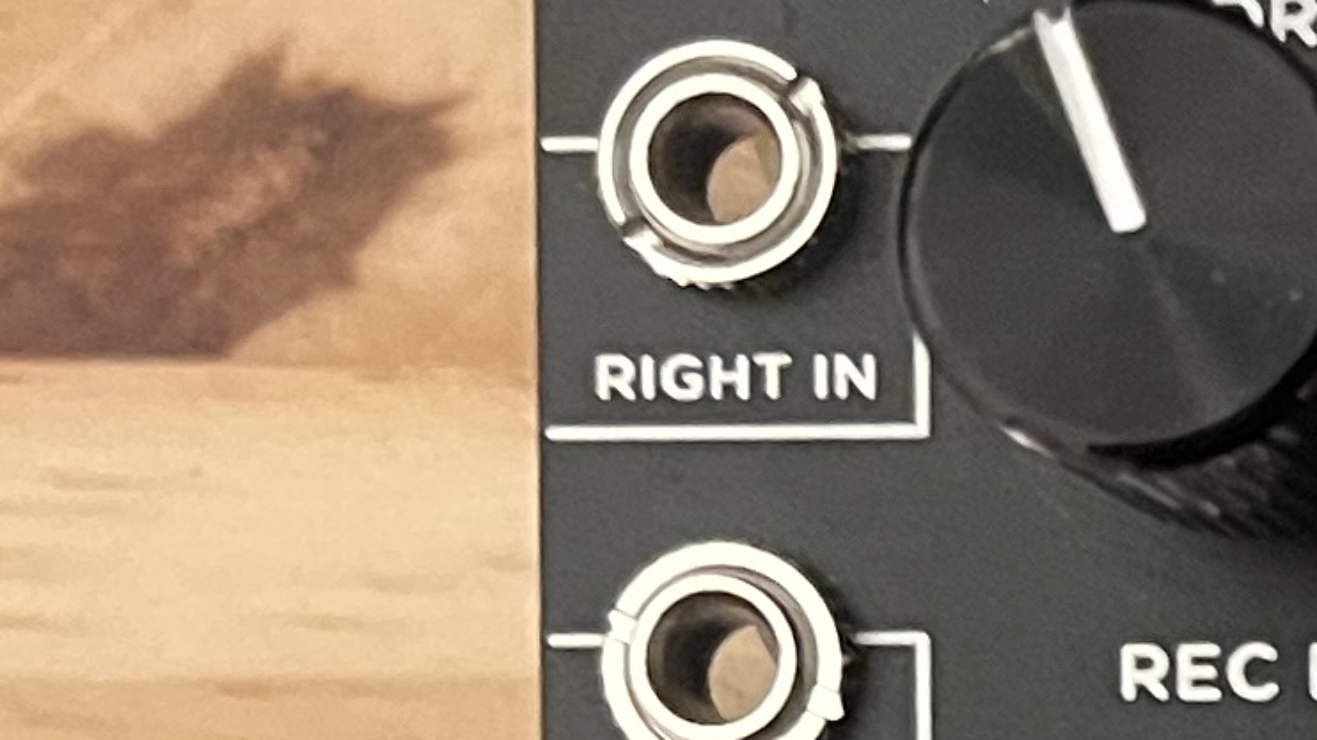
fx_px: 5377
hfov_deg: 12.3
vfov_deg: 7.5
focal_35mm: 154
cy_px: 1526
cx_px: 2668
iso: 640
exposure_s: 1/25
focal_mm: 5.1
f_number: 1.6
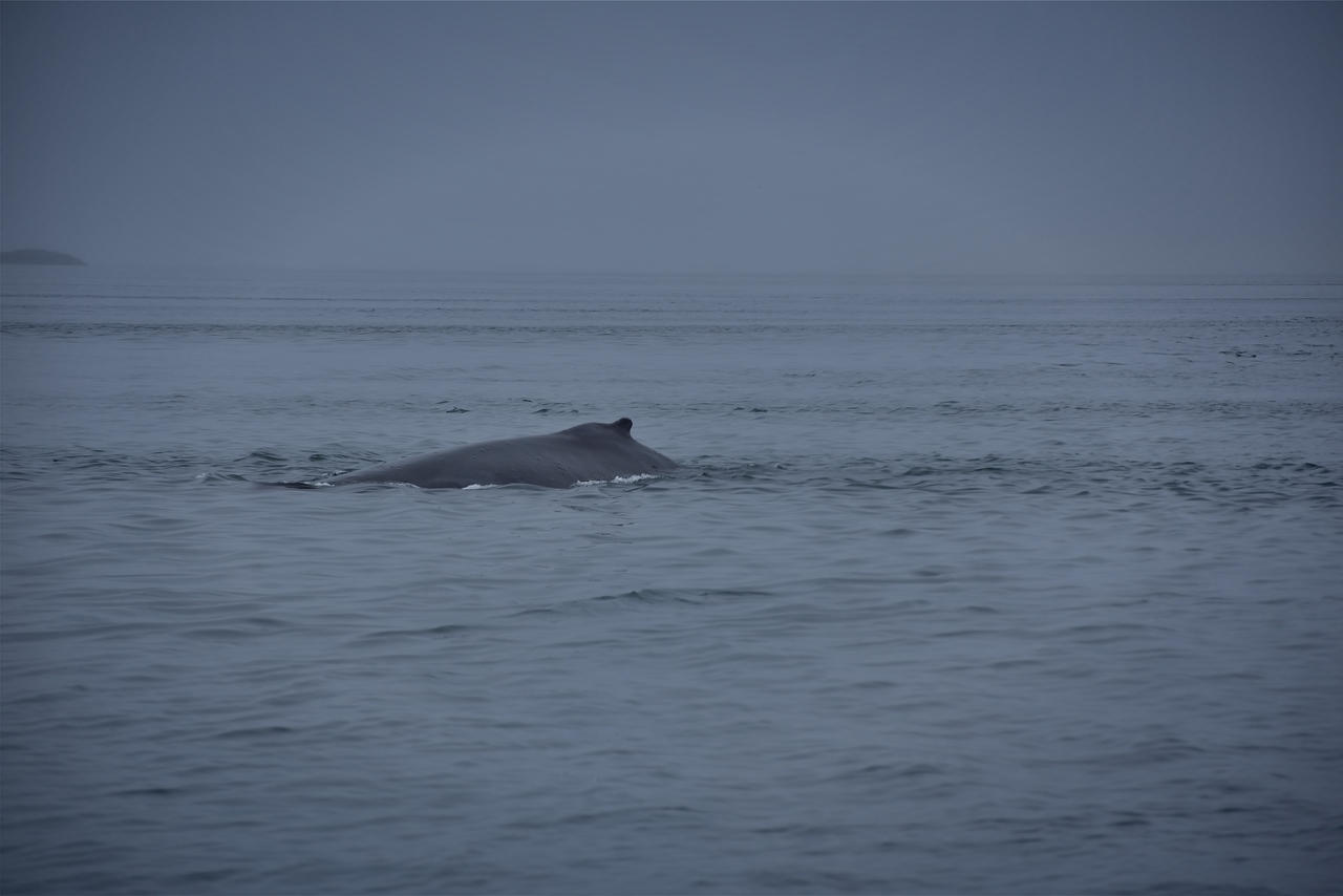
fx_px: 6716
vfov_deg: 7.6
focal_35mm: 180
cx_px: 672
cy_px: 448
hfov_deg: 11.4
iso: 100
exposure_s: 1/400
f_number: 8
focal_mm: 180
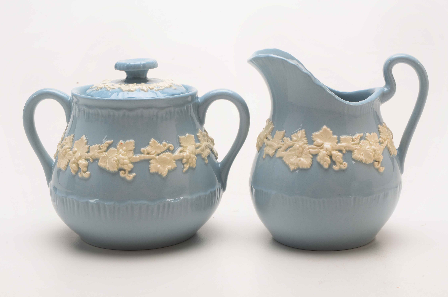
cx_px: 224
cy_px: 148
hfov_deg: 29.9
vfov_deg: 20.1
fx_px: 838
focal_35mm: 68
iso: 100
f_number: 25
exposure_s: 1/160
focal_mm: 45
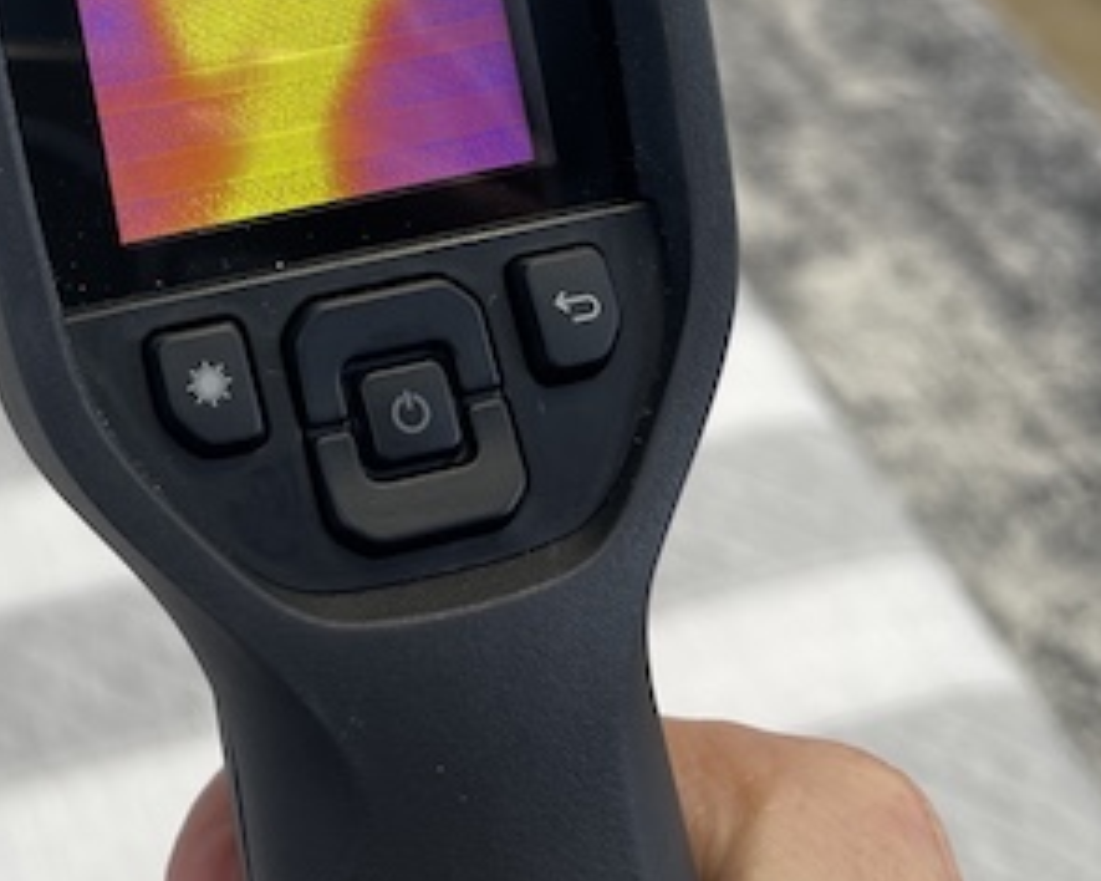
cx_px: 60
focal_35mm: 58
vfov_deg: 25.1
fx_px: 1890
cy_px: 21
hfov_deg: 30.7
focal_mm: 5.1
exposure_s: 1/120
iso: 40
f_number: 1.6
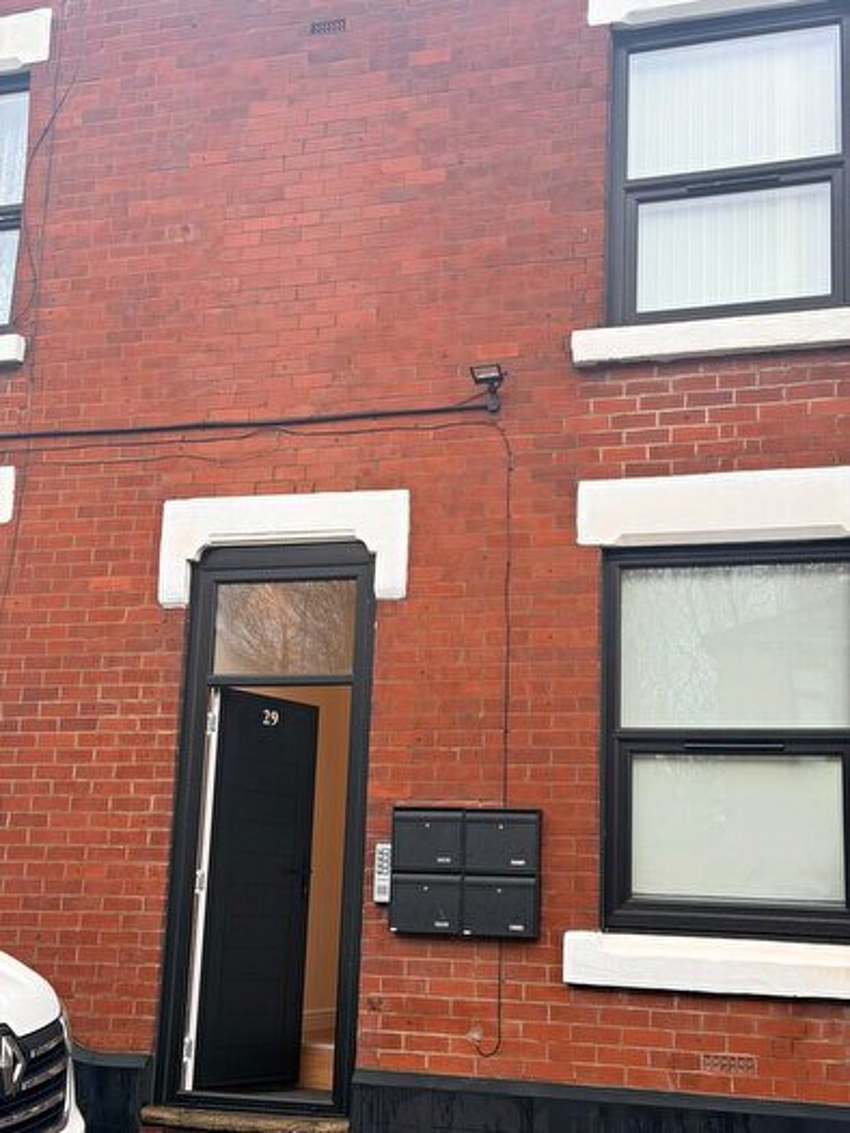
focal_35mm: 48
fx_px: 1571
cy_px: 566
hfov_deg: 30.3
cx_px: 425
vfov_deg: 39.6
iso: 50
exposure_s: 1/227
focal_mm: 6.76
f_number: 1.78
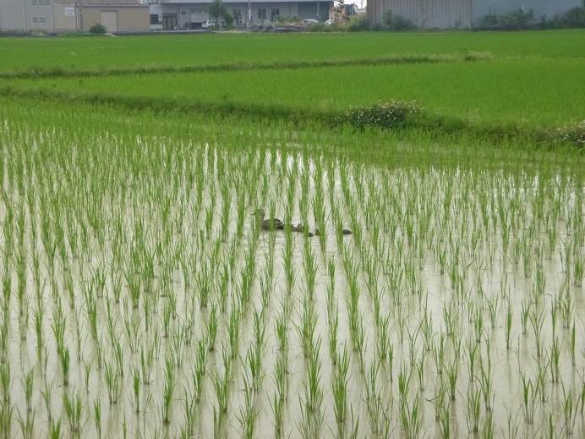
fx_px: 1690
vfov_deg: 14.8
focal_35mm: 100
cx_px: 292
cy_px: 220
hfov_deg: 19.6
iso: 250
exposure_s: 1/125
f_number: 5.7
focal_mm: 18
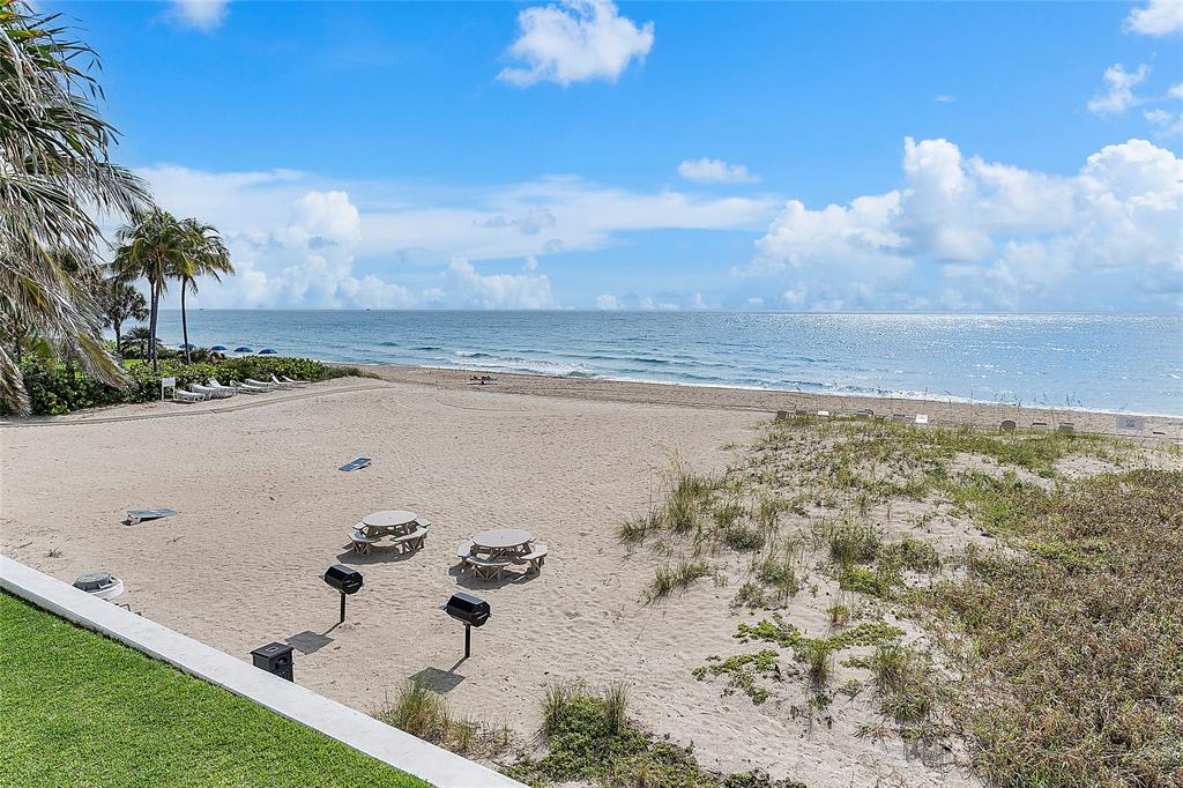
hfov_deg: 73.8
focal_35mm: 24
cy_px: 394
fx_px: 788
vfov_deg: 53.1
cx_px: 592
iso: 200
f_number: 5.6
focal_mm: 16
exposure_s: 1/2500
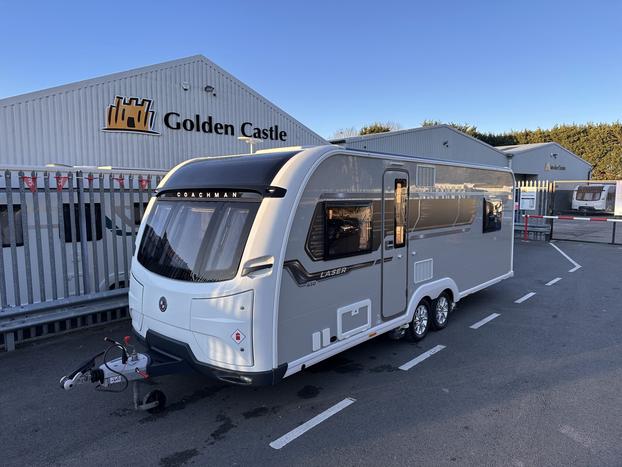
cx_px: 311
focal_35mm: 24
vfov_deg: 56.8
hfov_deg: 71.6
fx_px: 431
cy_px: 234
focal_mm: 6.86
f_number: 1.78
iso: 80
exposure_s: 1/816
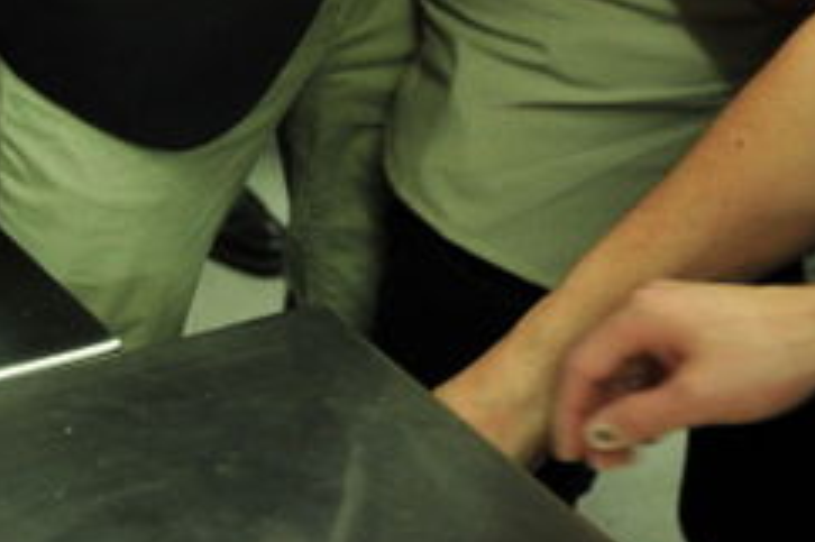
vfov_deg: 12.5
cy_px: -448
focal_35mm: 99
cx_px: -293
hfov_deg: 18.9
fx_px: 2240
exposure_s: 1/60
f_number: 2.8
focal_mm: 24
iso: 1250
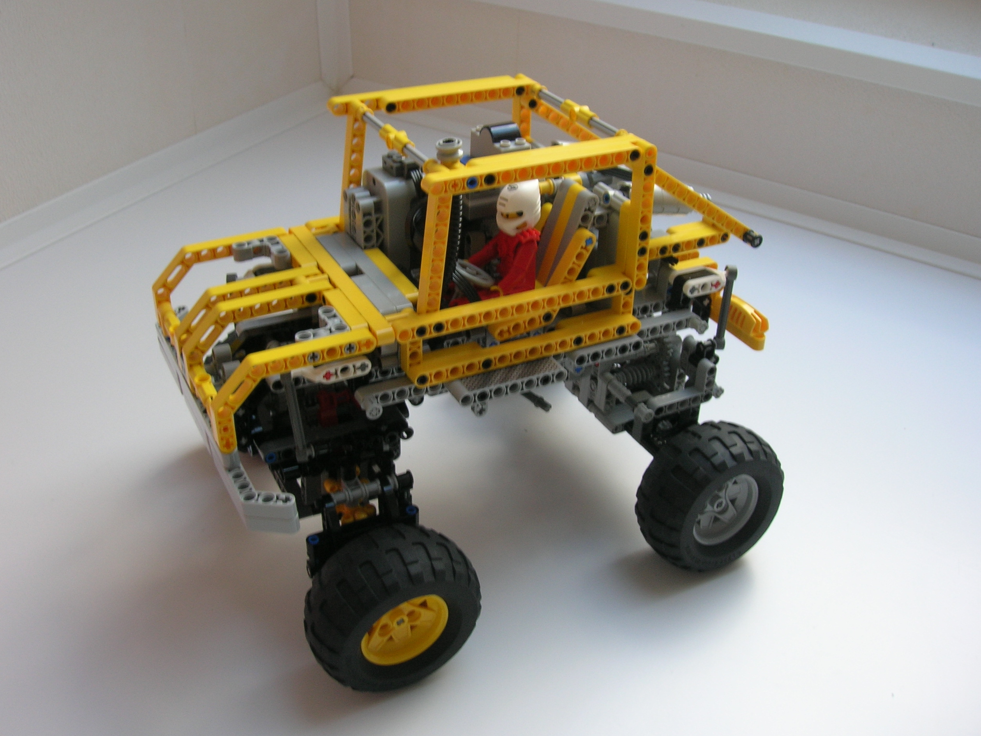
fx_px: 992
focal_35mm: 35
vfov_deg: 40.7
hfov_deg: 52.6
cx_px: 481
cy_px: 373
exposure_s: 1/27
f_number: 4.9
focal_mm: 5.7
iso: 50
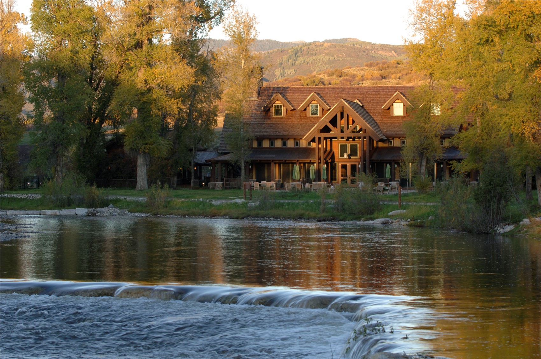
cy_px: 180
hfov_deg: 17.1
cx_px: 270
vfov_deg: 11.4
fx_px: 1801
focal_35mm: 120
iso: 100
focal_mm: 80
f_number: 5.6
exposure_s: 1/40
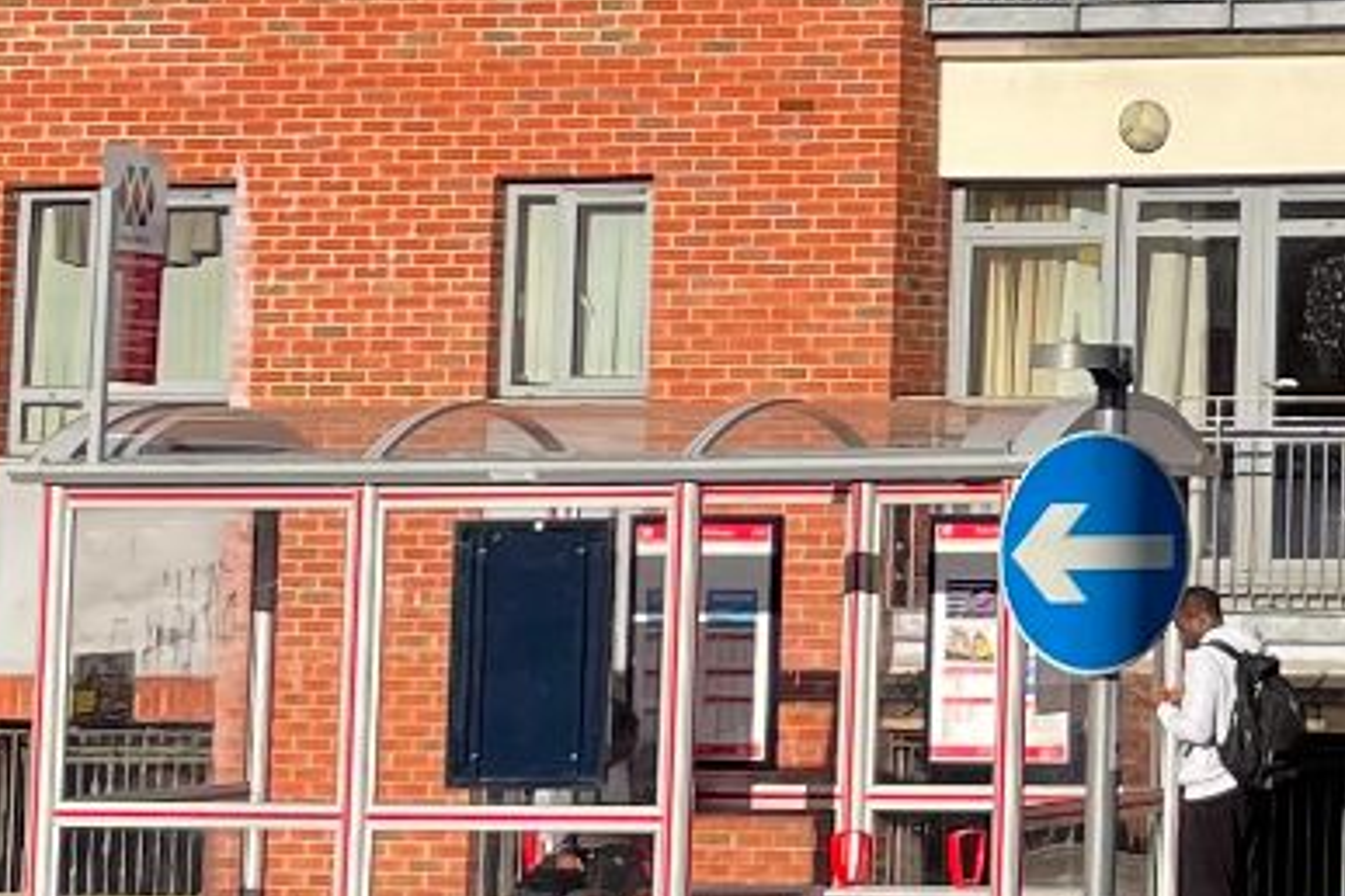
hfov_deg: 13.2
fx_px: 5342
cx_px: 2304
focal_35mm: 143
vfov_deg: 9.6
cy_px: 87
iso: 32
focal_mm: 4.2
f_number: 1.6
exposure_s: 1/4831
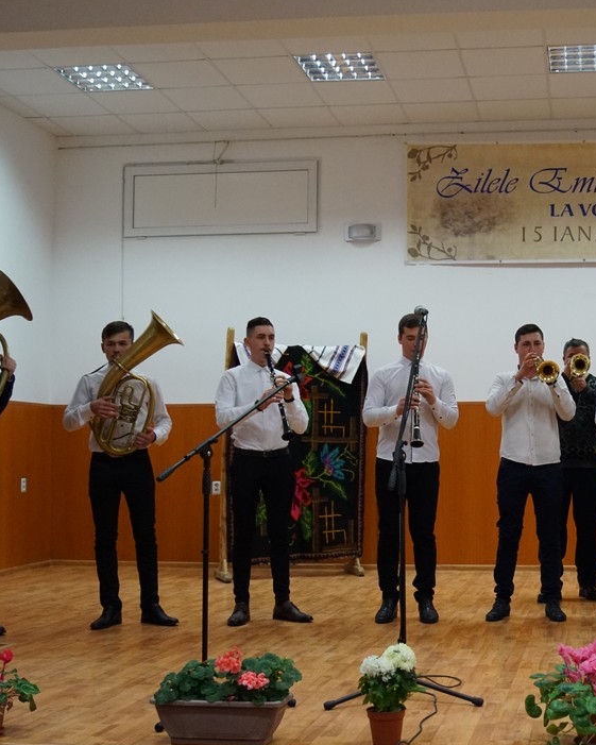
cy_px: 379
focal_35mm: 53
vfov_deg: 35.4
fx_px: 1168
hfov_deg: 27.9
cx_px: 500
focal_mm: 22
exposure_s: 1/160
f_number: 4
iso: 2000
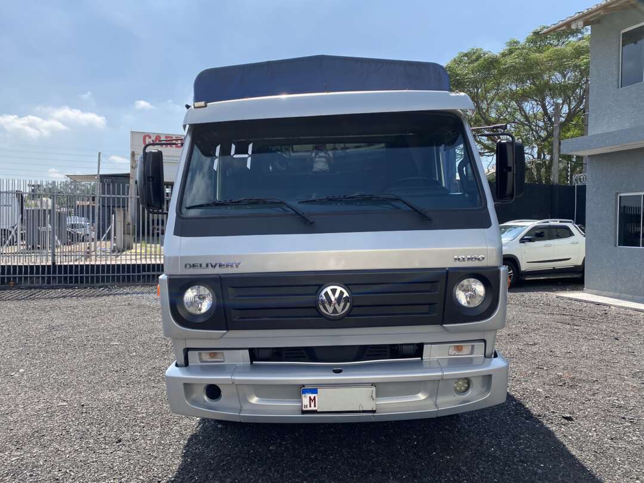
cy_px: 242
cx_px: 322
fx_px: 484
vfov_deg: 53.1
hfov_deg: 67.3
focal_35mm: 26
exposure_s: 1/2105
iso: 32
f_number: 1.8
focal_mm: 4.25
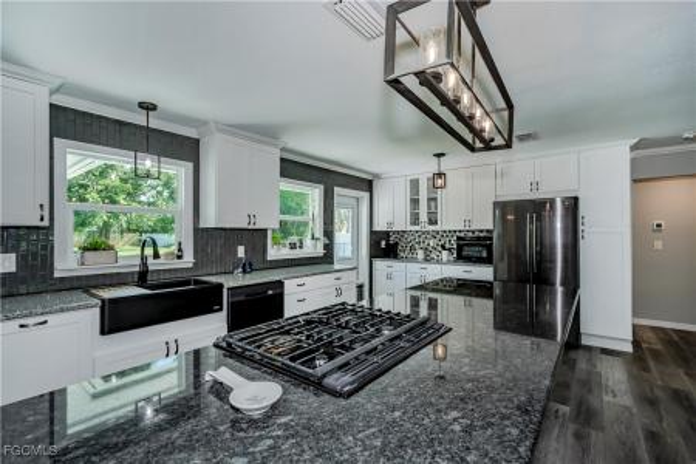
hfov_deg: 100.4
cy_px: 232
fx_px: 290
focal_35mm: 15
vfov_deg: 77.3
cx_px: 348
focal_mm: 10
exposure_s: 1/160
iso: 200
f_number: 4.5
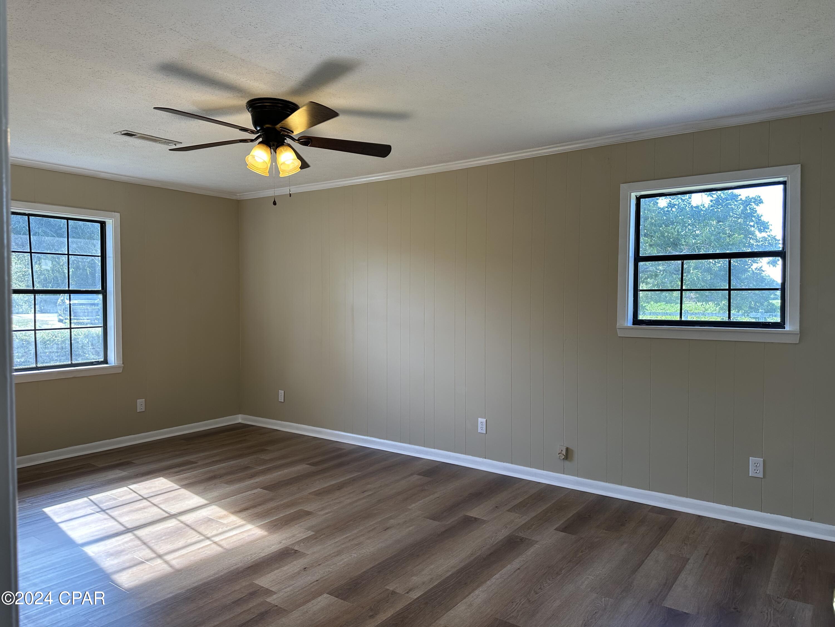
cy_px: 314
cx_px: 418
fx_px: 579
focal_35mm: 24
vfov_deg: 56.8
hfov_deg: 71.6
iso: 100
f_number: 1.78
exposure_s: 1/148
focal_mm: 6.86
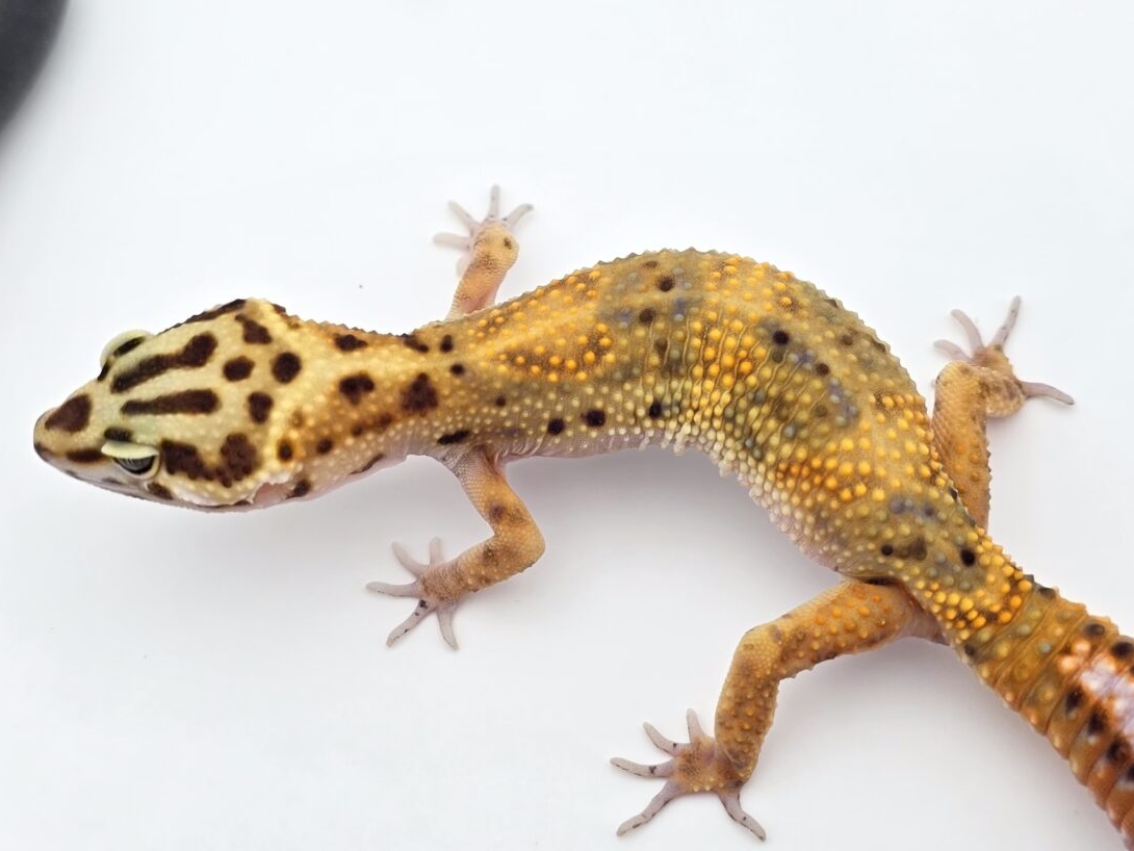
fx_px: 1769
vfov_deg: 27.0
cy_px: 402
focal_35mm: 54
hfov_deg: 35.5
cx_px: 536
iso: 32
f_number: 1.7
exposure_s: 1/359
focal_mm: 6.3
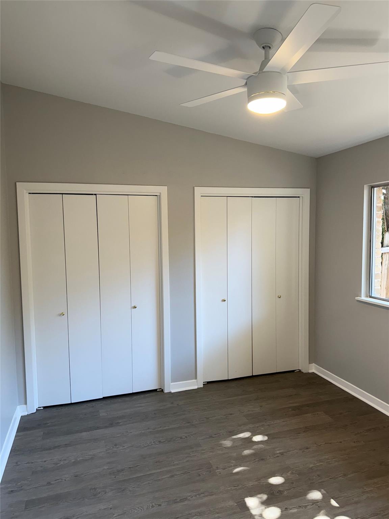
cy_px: 260
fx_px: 360
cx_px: 194
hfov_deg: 56.8
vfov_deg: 71.6
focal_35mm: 24
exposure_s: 1/120
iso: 125
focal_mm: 6.76
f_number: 1.78
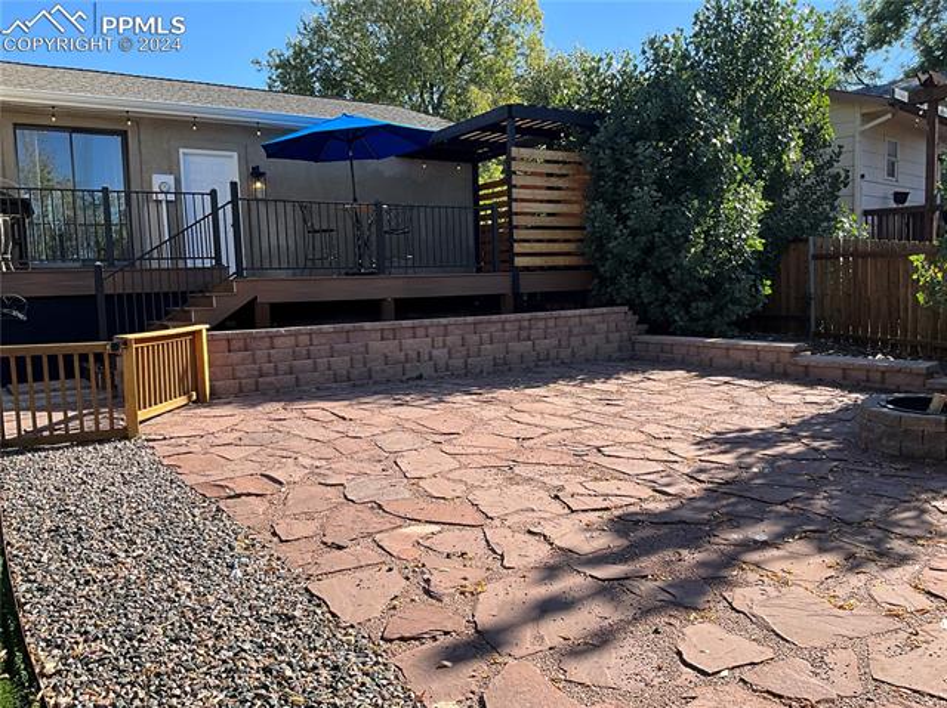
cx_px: 474
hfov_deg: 61.7
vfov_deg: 48.2
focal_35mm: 29
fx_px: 793
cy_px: 354
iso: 25
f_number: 1.8
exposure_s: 1/842
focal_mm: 3
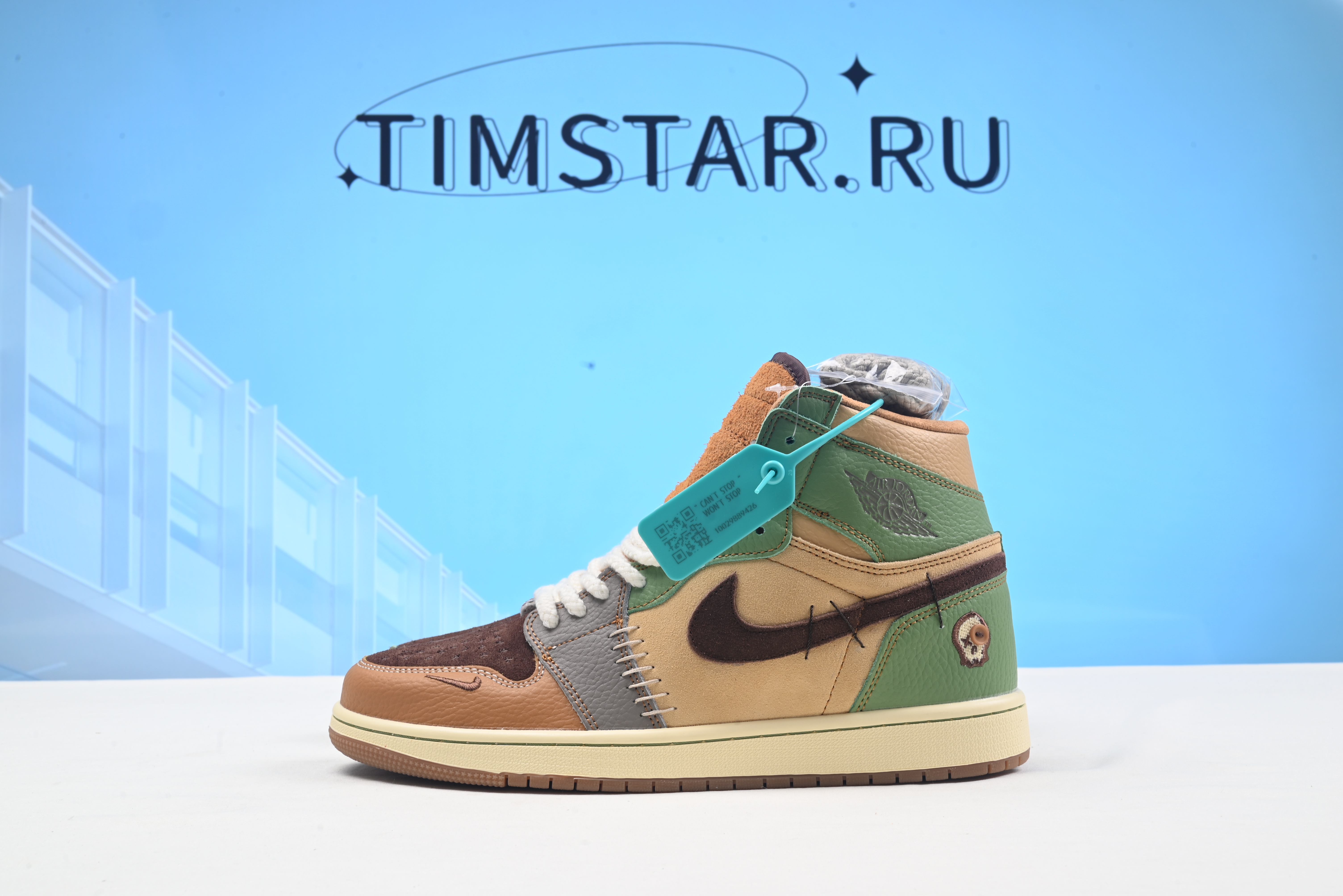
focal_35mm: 39
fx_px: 1455
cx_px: 672
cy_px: 448
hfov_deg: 49.5
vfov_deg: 34.2
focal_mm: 39
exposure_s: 1/2
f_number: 16
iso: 100
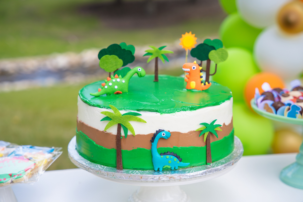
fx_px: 589
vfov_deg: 19.5
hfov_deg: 28.8
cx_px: 152
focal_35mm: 70
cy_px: 101
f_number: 3.5
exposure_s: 1/400
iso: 200
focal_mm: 70
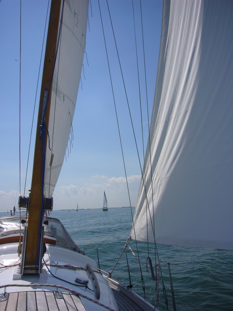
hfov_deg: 49.7
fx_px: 251
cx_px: 116
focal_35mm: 28
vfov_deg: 63.4
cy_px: 156
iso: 80
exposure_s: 1/800
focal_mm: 4.6
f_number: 5.6
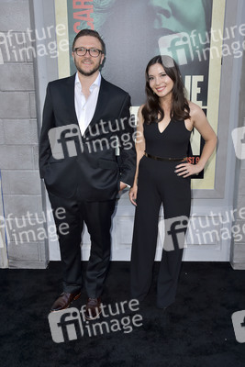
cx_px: 122
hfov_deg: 35.1
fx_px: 388
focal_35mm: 38
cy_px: 184
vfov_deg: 50.7
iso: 320
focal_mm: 38
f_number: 7.1
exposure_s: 1/250
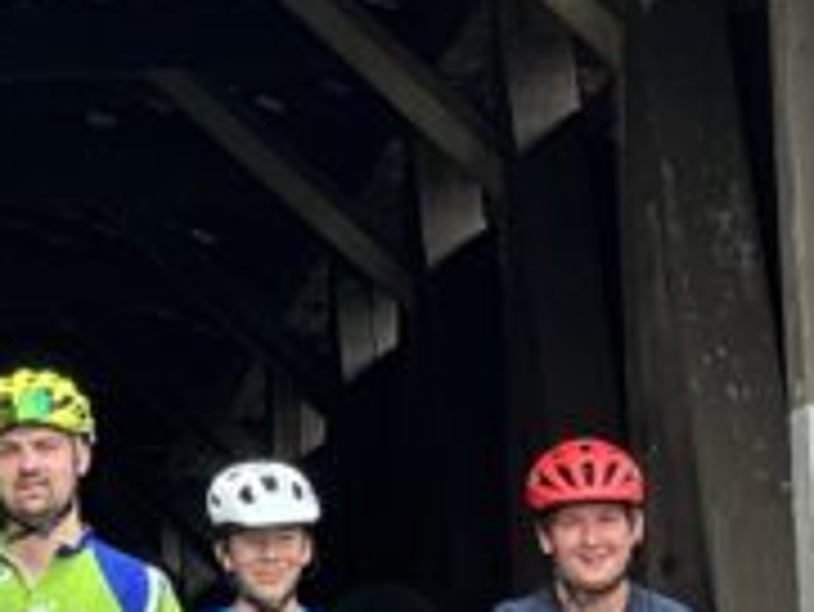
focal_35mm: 340
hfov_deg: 5.8
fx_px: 8000
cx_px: 121
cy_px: 464
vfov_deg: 4.4
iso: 32
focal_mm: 9
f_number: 2.8
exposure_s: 1/99
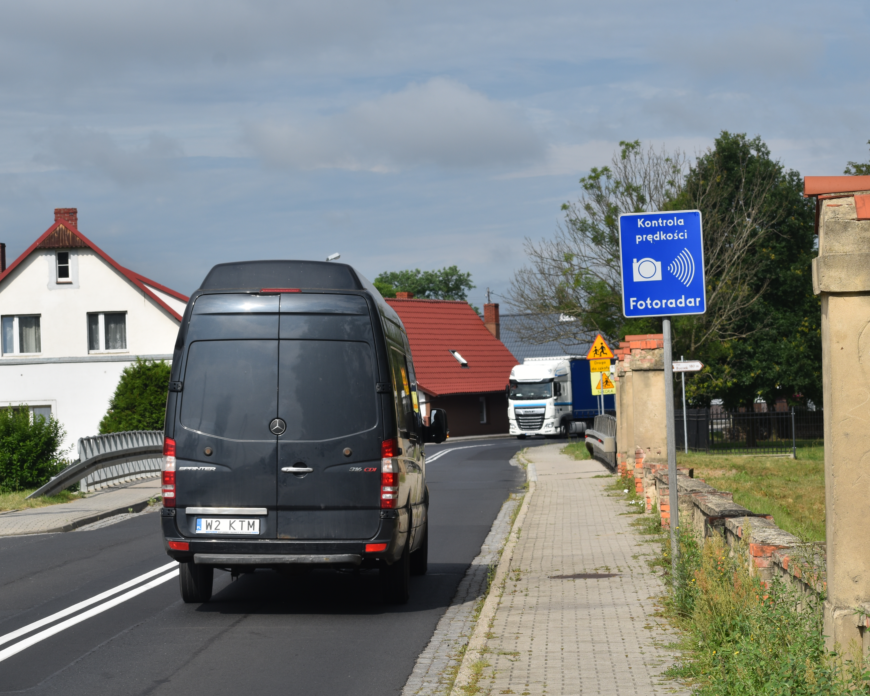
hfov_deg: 15.8
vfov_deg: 12.6
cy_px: 349
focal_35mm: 122
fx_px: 3141
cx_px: 399
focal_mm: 72
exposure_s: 1/400
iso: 100
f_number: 10
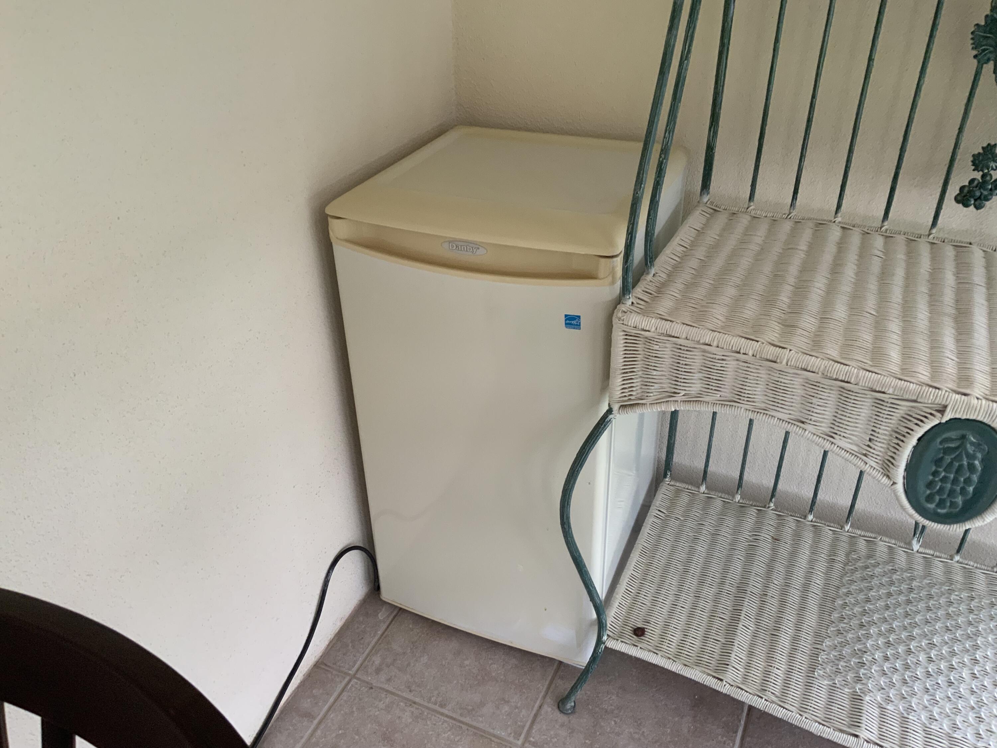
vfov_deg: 48.2
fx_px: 835
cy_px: 374
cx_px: 498
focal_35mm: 29
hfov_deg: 61.7
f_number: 1.8
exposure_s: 1/60
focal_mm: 3
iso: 80
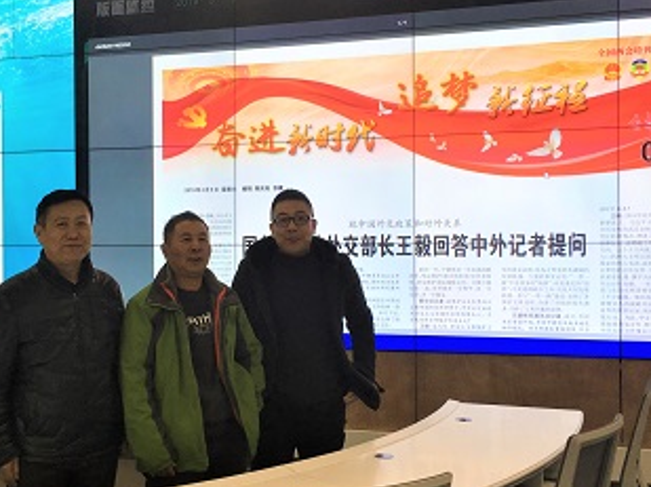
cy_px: 239
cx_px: 291
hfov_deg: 40.4
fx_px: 883
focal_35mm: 47
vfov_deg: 30.8
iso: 40
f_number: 2.2
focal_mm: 4.15
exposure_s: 1/100
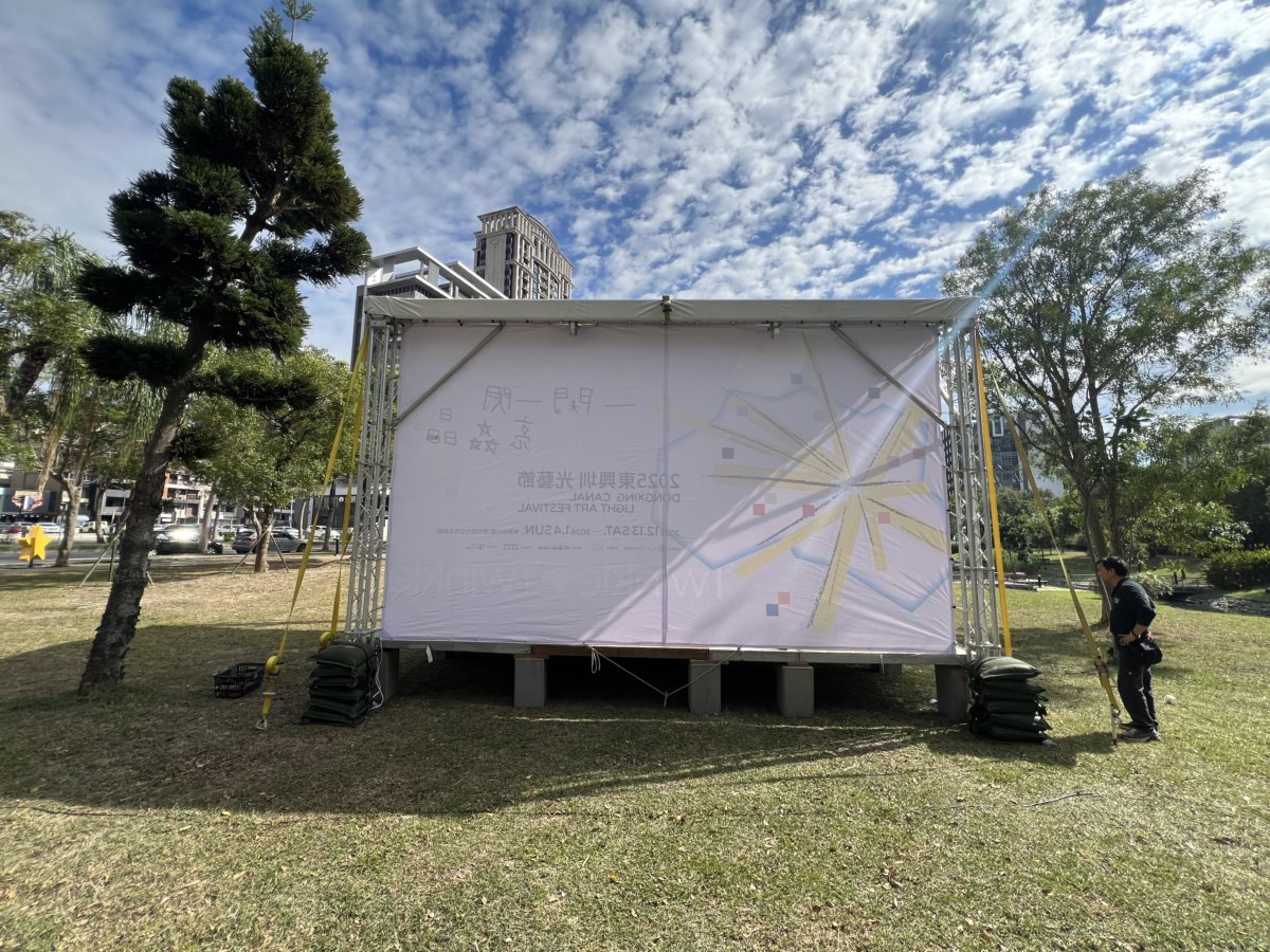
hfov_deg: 106.2
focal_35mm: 13
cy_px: 476
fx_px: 477
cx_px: 635
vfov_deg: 89.9
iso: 32
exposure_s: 1/1410
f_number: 1.8
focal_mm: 1.57
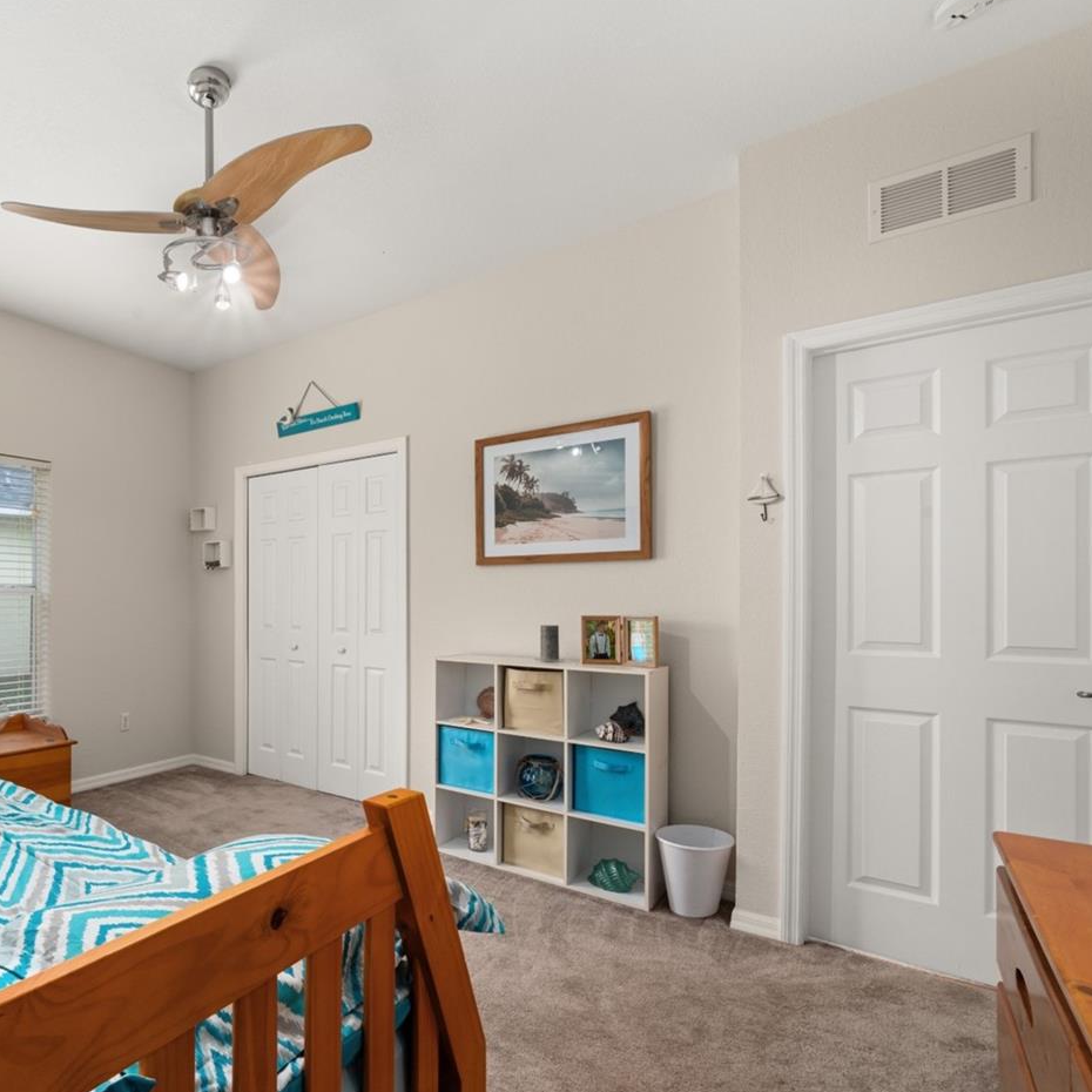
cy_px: 589
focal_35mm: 19
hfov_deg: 72.5
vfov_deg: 77.5
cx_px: 279
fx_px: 678
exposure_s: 1/3
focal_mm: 13
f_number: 11
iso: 400
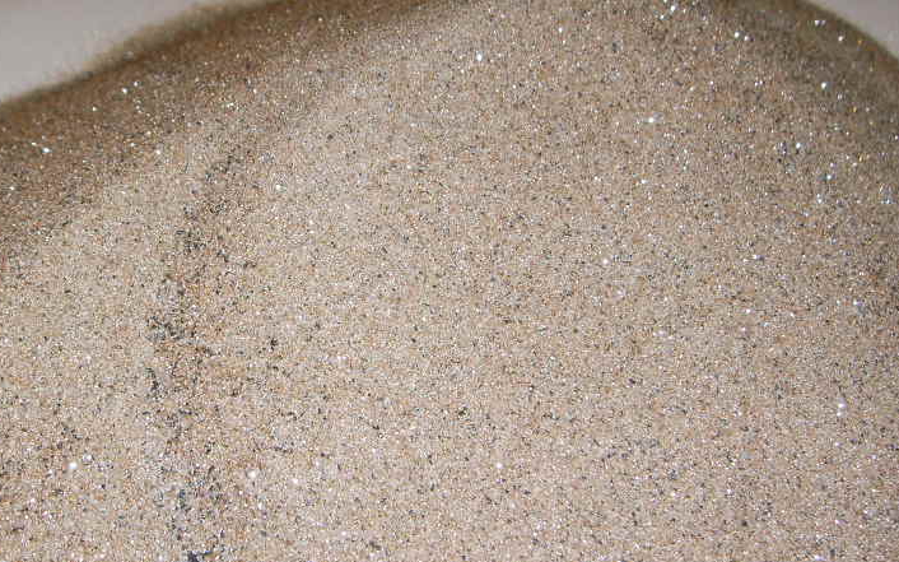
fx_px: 1470
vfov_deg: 21.6
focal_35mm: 60
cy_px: 357
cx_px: 307
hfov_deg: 33.7
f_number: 3.5
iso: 100
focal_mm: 6.6
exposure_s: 1/45
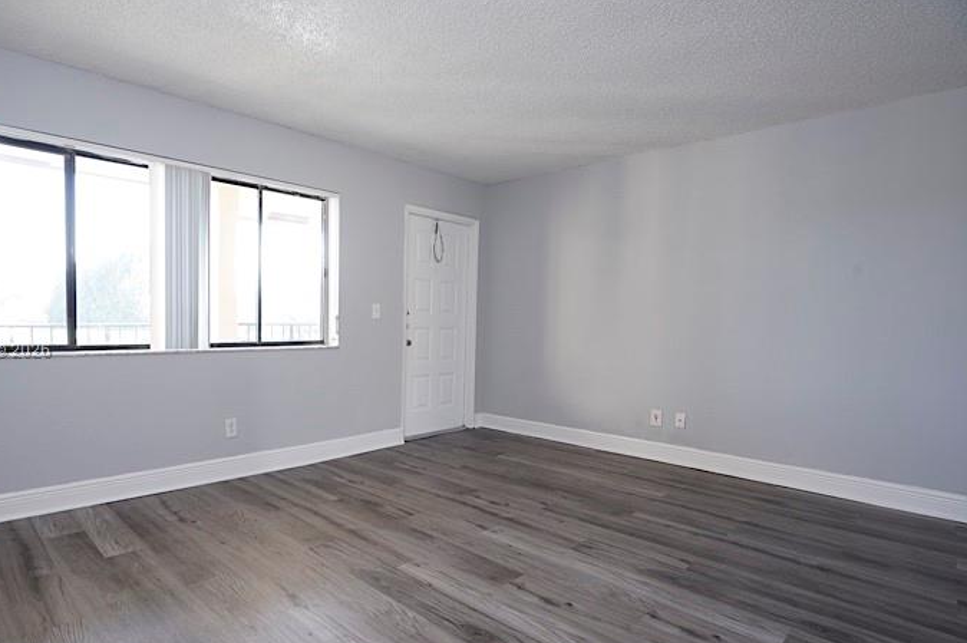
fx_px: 510
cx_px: 395
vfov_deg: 64.3
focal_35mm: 19
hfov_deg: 86.0
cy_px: 352
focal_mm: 16
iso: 320
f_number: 8
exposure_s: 1/8
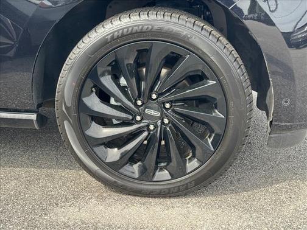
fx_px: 426
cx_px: 154
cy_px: 115
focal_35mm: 48
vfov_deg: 30.3
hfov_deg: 39.7
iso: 64
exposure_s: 1/544
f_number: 1.78
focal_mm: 6.76
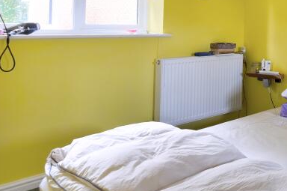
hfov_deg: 38.6
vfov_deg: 31.9
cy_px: 24
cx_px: 327
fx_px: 318
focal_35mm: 40
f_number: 4
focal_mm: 10
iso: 160
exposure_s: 1/15
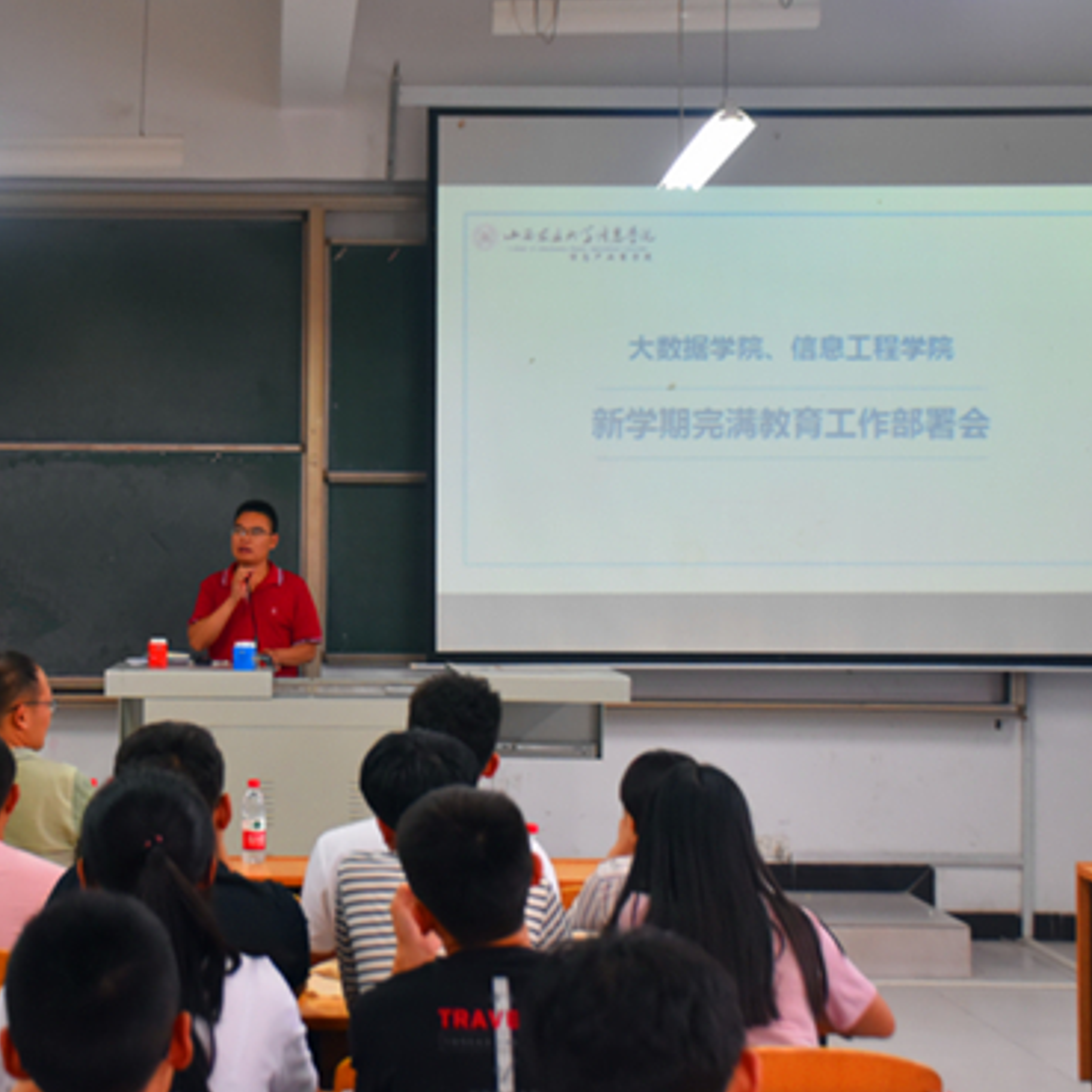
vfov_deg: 28.7
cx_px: 278
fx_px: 2132
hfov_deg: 28.3
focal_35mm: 60
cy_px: 559
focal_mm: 27
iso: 720
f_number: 4
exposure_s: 1/60
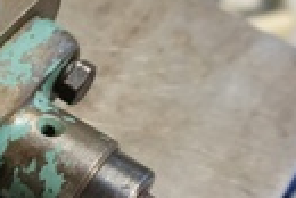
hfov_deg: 13.9
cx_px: -221
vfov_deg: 10.3
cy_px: 130
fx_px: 1095
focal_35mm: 133
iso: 1600
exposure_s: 1/60
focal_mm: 16
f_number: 3.5
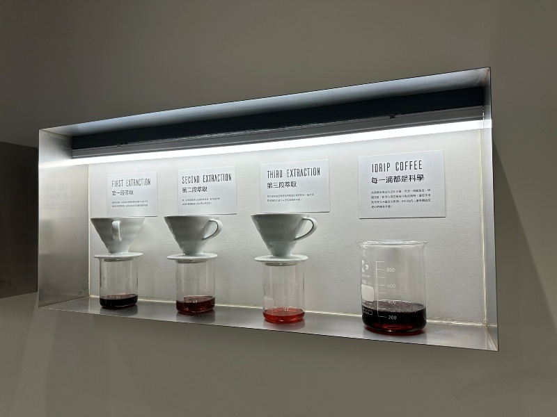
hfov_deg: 71.6
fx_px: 386
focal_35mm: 24
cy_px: 208
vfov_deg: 56.8
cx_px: 278
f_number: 1.78
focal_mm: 6.86
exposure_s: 1/450
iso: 80
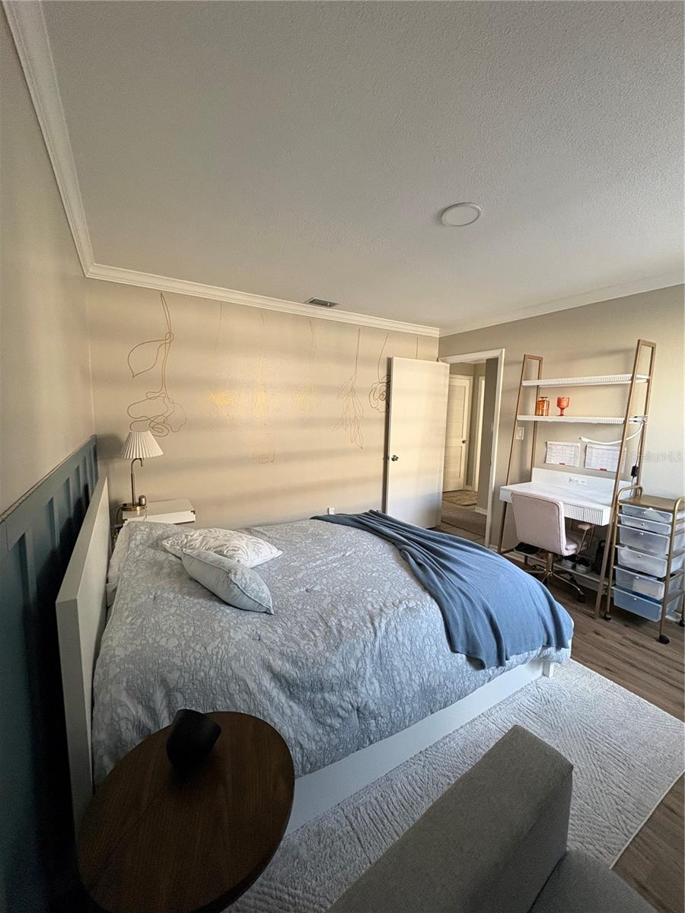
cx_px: 342
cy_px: 456
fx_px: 369
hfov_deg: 85.7
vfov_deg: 102.1
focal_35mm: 14
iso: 320
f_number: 2.2
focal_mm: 2.22
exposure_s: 1/60
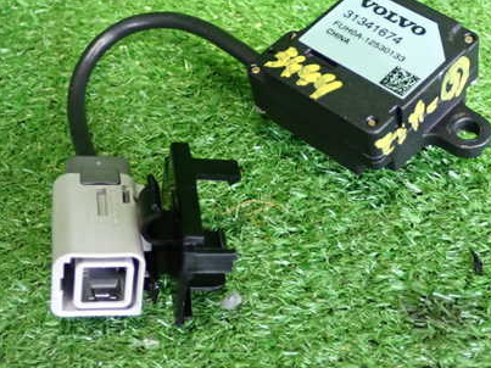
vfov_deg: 20.9
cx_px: 305
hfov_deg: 27.7
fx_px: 993
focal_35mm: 70
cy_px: 126
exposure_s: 1/25
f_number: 3.1
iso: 800
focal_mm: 8.4
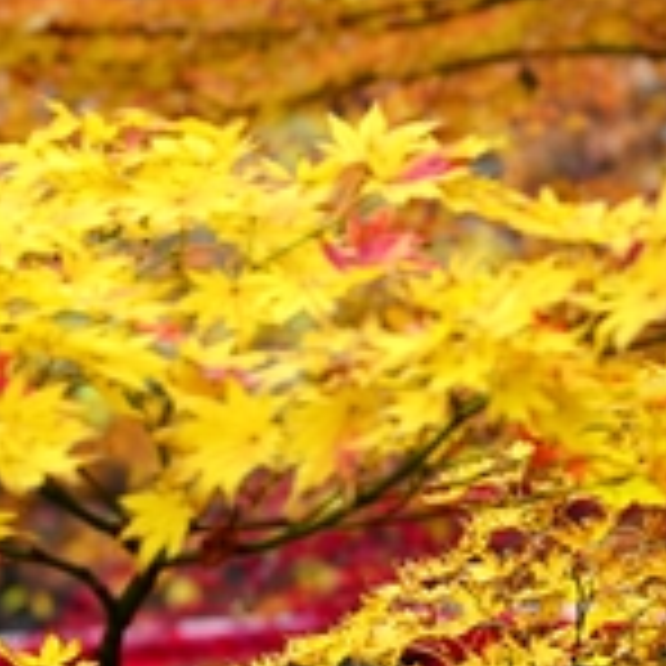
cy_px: 369
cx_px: 806
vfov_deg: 3.2
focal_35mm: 553
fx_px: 12037
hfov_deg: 3.2
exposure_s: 1/250
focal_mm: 120
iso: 800
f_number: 6.3
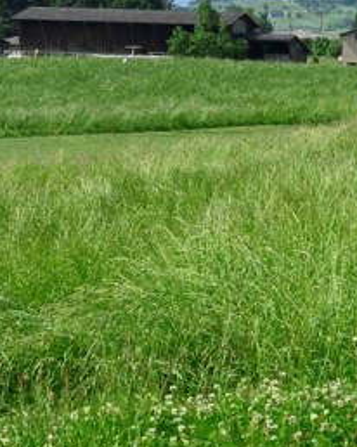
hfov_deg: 9.4
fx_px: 2169
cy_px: 123
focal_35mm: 164
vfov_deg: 11.7
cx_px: 118
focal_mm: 50
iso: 320
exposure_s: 1/800
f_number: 8
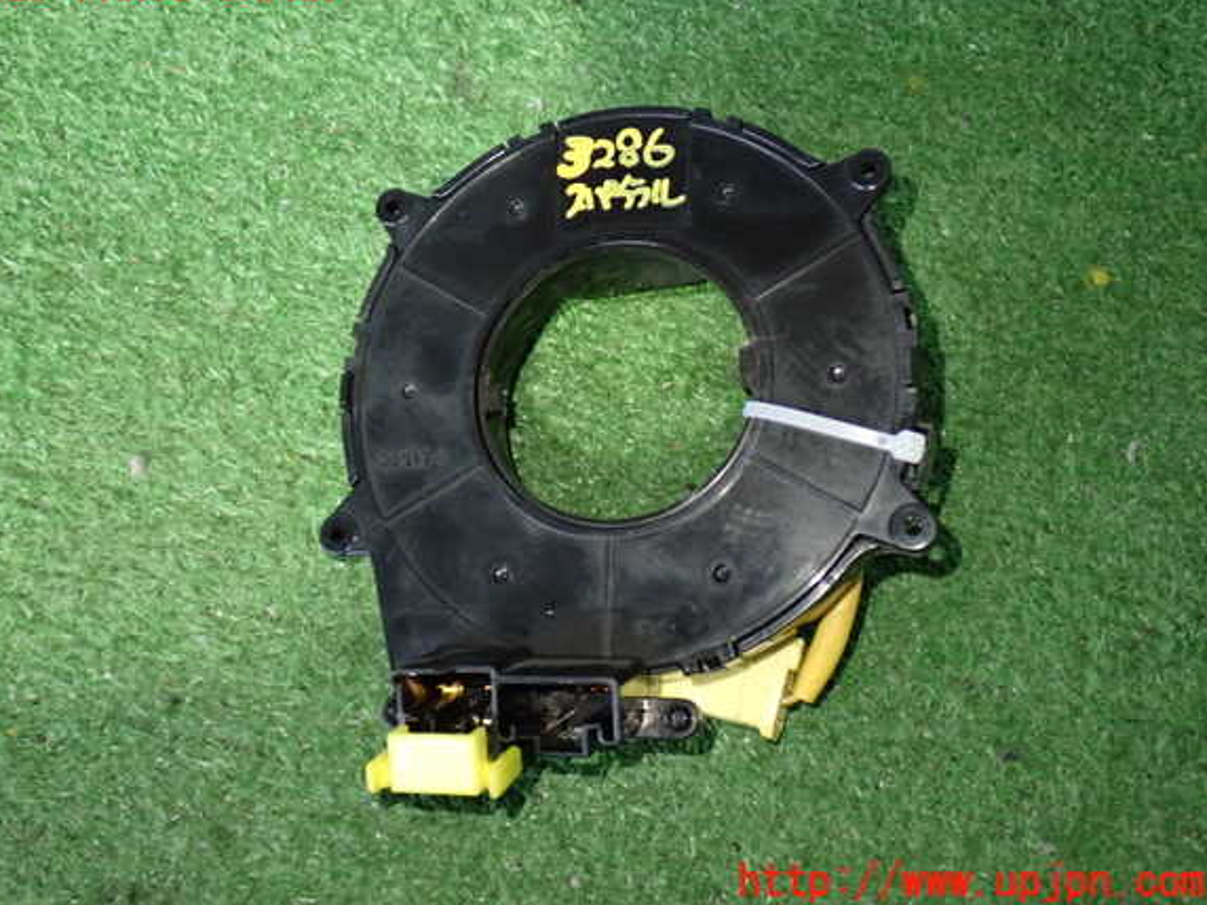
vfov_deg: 33.6
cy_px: 435
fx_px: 1499
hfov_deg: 43.8
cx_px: 582
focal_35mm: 43
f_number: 2.8
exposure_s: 1/30
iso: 800
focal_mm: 7.31
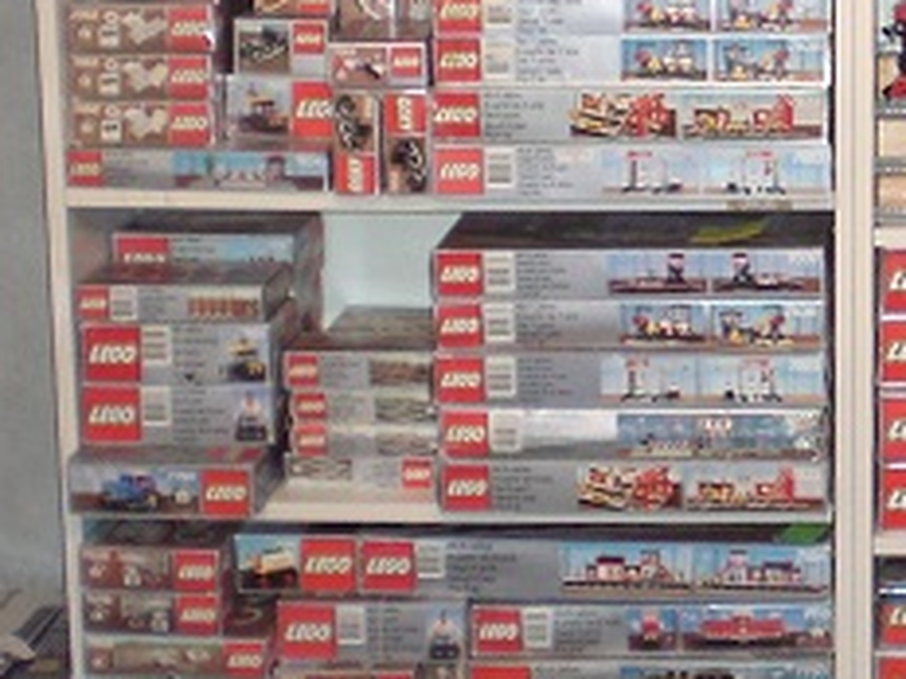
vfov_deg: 14.1
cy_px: 191
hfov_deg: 17.7
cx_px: 1121
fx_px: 2748
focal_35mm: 105
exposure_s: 1/60
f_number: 3.1
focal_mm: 6.3
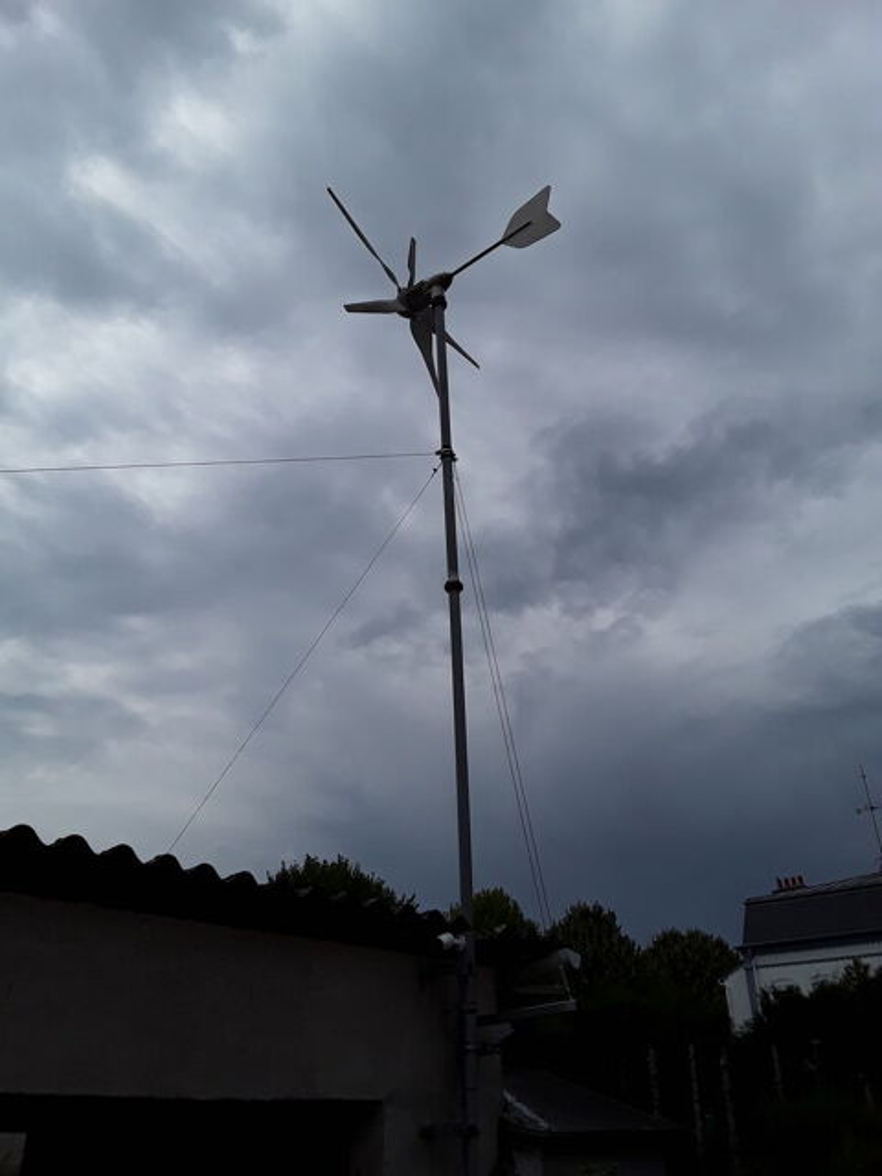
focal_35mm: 27
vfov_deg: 65.3
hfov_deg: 51.4
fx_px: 917
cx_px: 441
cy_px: 588
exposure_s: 1/5682
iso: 40
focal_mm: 2.91
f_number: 1.9
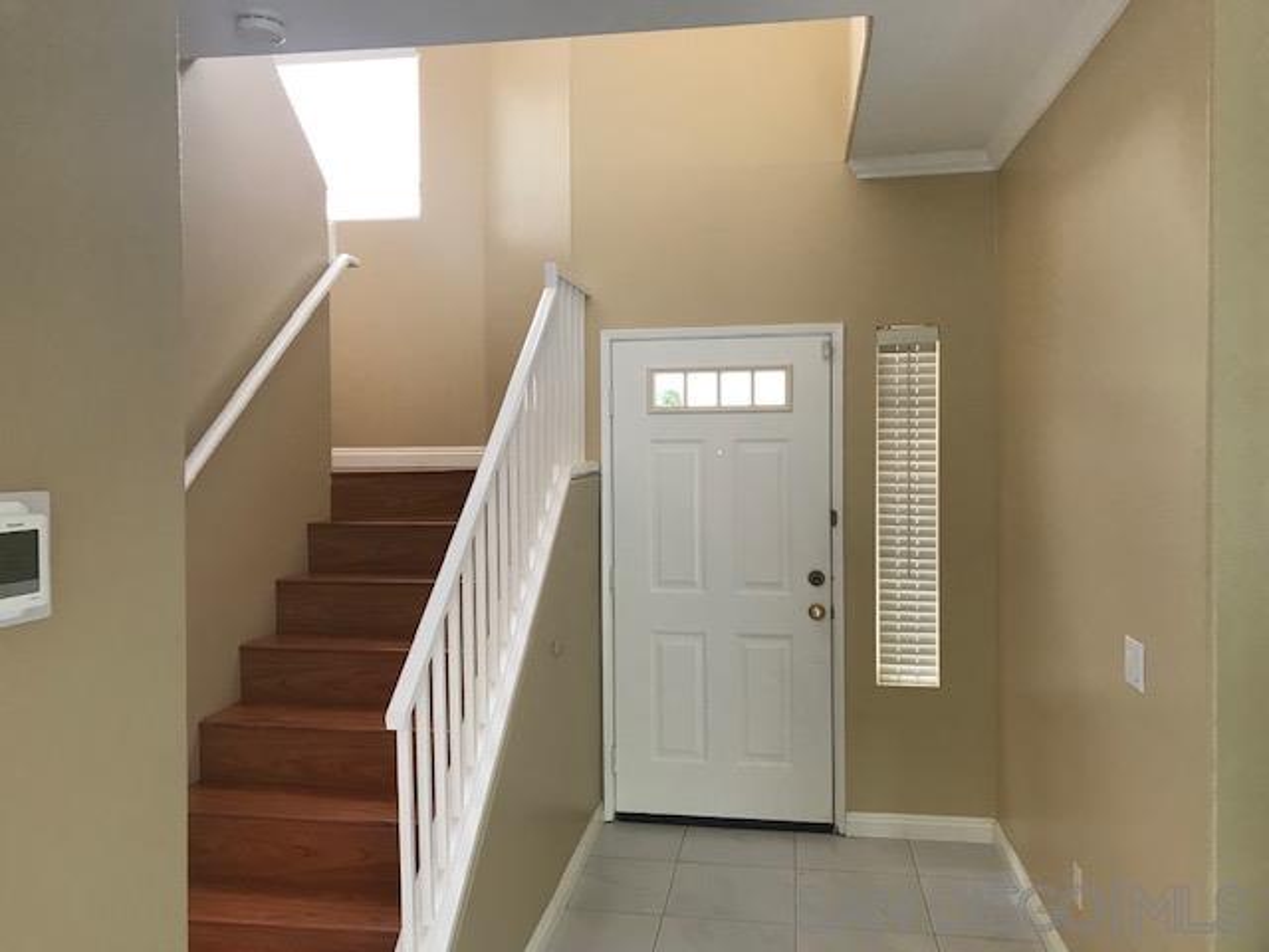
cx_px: 634
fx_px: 1026
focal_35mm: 28
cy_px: 476
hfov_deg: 63.4
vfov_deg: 49.7
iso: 25
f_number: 1.8
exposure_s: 1/30
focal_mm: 3.99
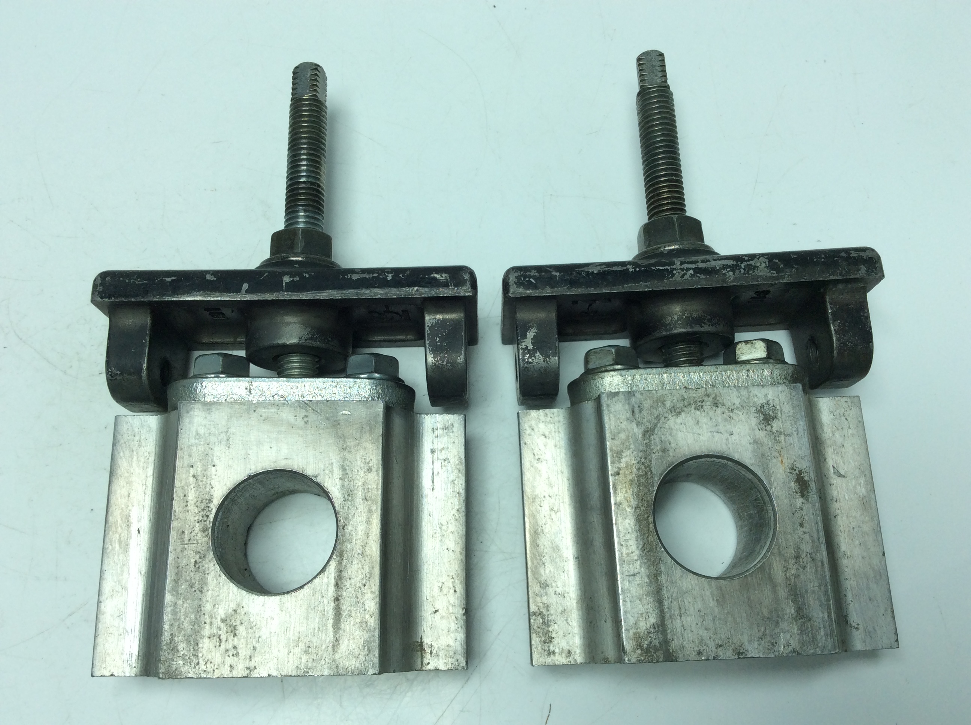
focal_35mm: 32
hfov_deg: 56.9
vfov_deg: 44.1
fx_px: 896
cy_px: 362
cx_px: 486
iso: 32
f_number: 2.4
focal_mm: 3.3
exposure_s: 1/447
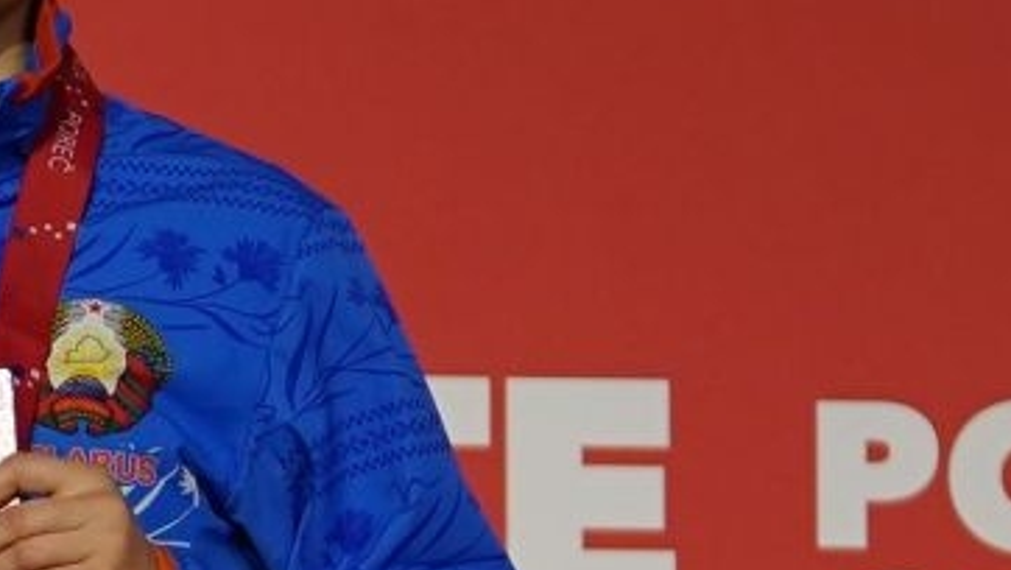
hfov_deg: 3.8
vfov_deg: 2.2
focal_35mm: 562
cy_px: 447
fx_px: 15073
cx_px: -1475
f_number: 2.8
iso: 640
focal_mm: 72
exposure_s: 1/250
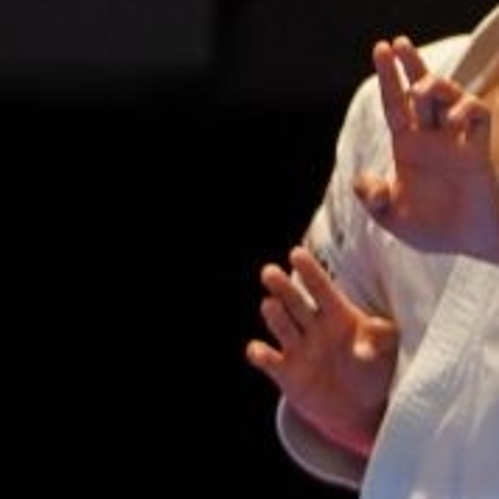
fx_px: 17092
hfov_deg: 1.6
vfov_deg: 1.7
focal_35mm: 1048
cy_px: 496
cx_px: 2450
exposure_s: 1/500
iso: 800
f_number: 2.8
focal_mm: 122
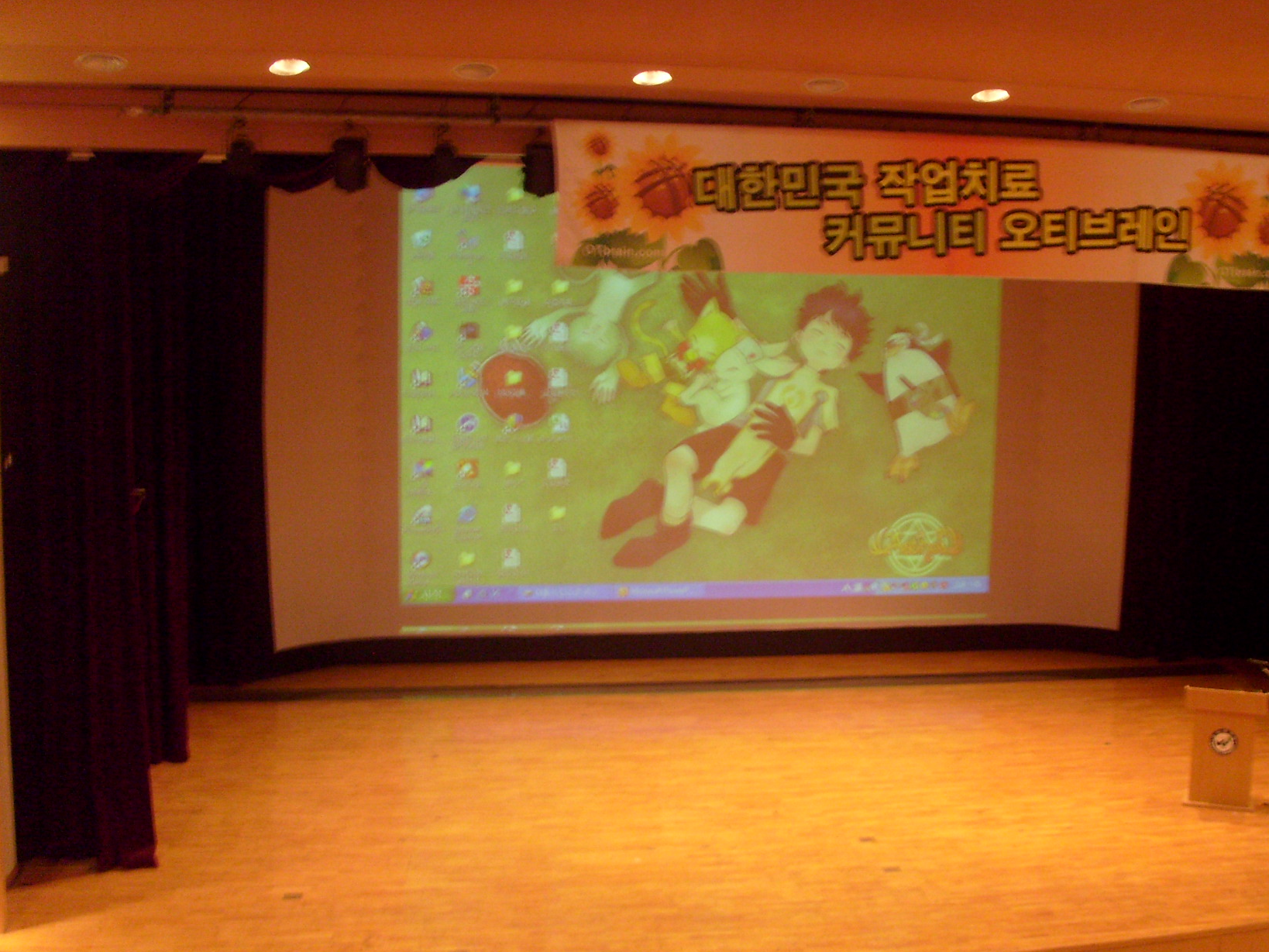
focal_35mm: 45
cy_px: 509
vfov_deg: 32.2
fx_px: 1650
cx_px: 761
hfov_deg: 41.9
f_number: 3.5
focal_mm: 6
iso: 200
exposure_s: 1/4
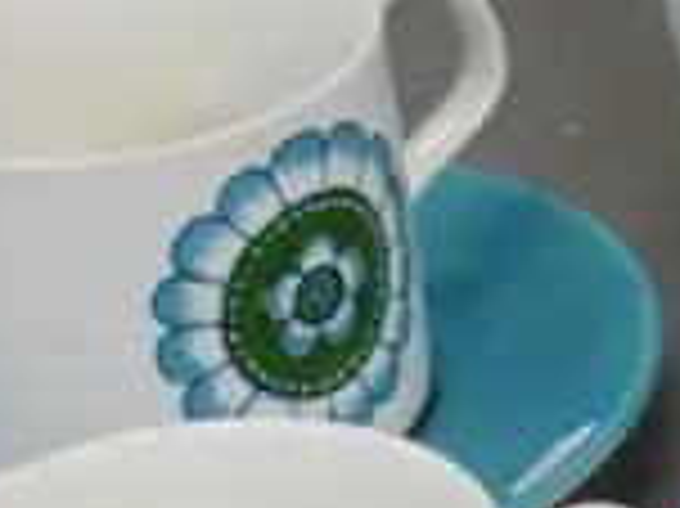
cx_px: 1743
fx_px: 5339
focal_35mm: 272
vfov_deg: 5.5
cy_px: 139
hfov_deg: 6.8
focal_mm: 20
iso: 3200
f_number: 5.6
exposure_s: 1/160
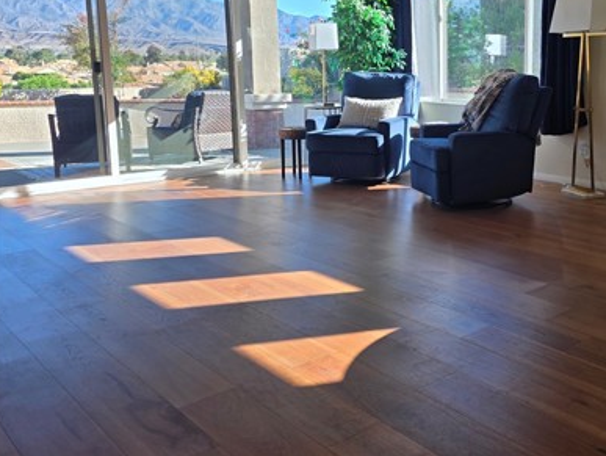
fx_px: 666
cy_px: 158
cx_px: 493
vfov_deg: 37.4
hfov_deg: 46.1
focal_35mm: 38
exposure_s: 1/359
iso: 40
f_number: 1.7
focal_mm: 6.25
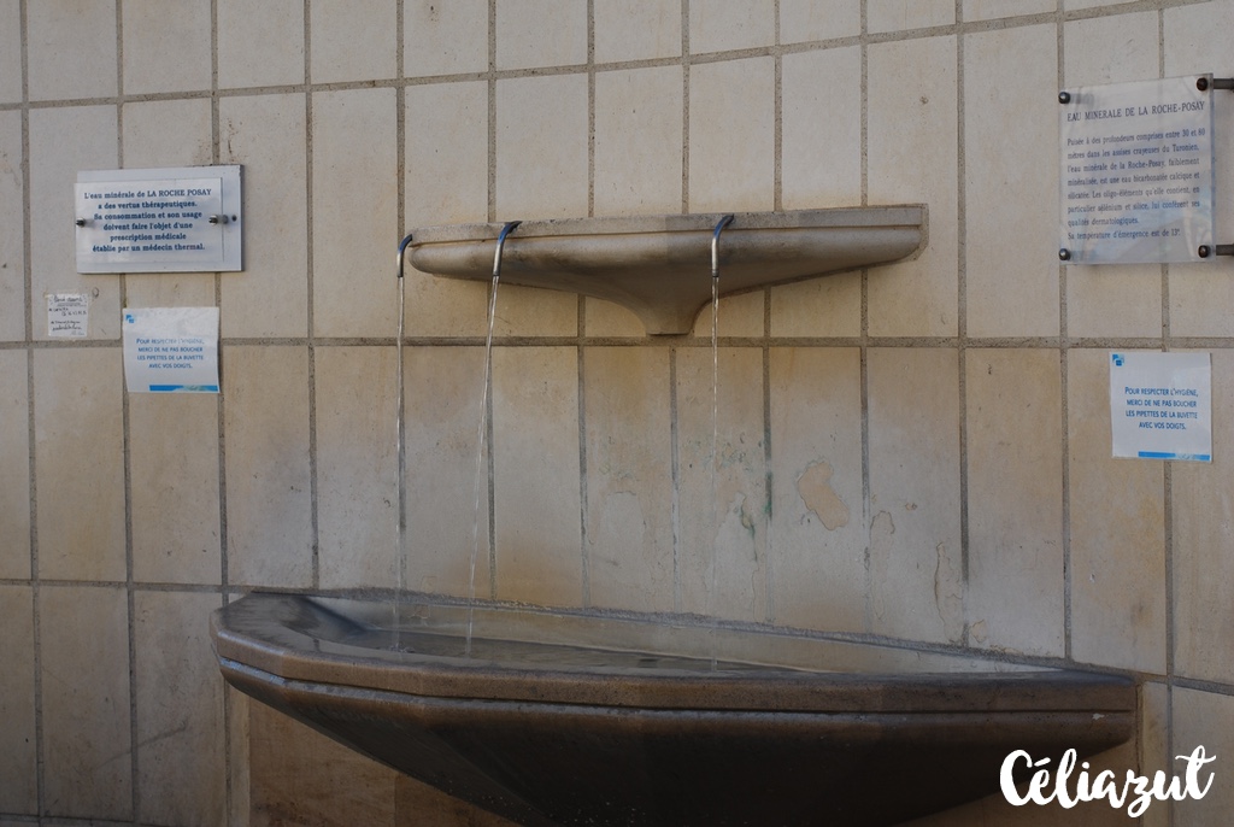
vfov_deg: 18.2
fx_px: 2575
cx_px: 617
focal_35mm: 75
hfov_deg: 27.0
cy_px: 414
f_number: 6.3
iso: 100
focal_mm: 50
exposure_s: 1/160
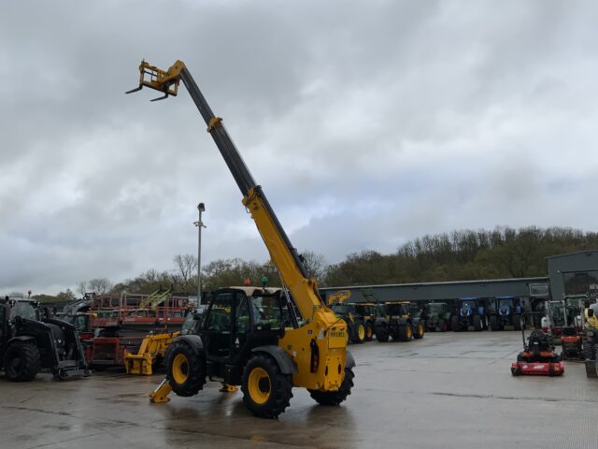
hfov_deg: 61.7
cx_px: 299
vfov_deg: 48.2
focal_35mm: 29
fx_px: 501
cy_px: 224
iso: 16
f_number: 1.8
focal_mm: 3
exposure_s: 1/534
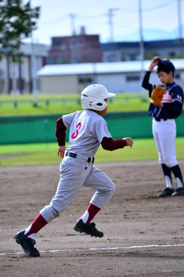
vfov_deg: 4.6
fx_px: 3465
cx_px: 92
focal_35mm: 450
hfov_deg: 3.0
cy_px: 138
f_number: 5.6
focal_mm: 300
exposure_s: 1/1250
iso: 400
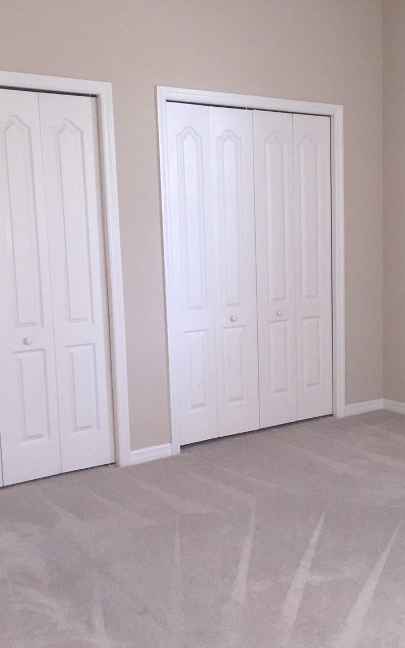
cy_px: 331
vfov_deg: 47.2
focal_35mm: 42
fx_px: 742
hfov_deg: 29.7
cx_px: 333
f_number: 2.2
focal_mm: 4.15
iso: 160
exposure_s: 1/30
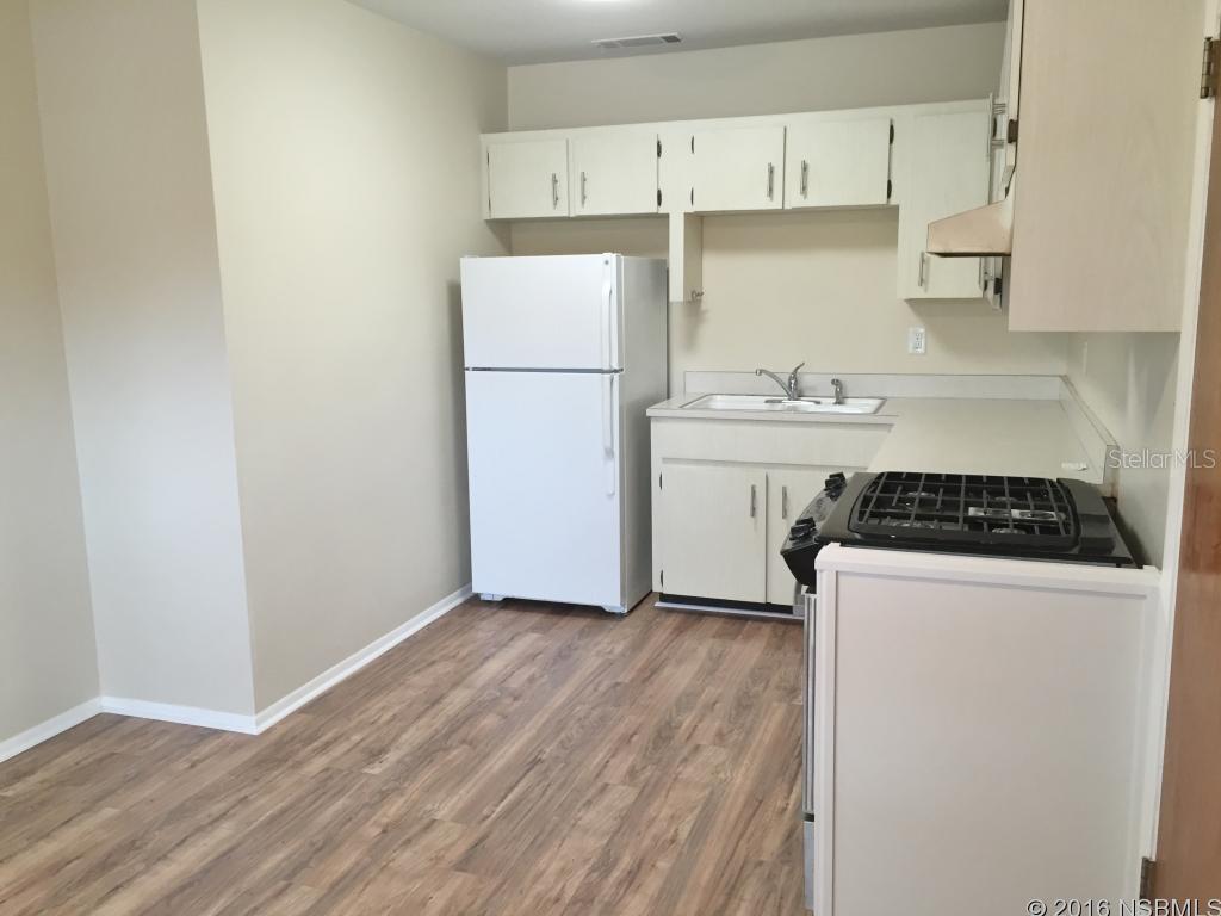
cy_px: 458
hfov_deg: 61.7
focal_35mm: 29
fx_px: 1023
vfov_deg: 48.2
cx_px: 610
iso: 80
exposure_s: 1/30
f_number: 2.2
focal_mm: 4.15
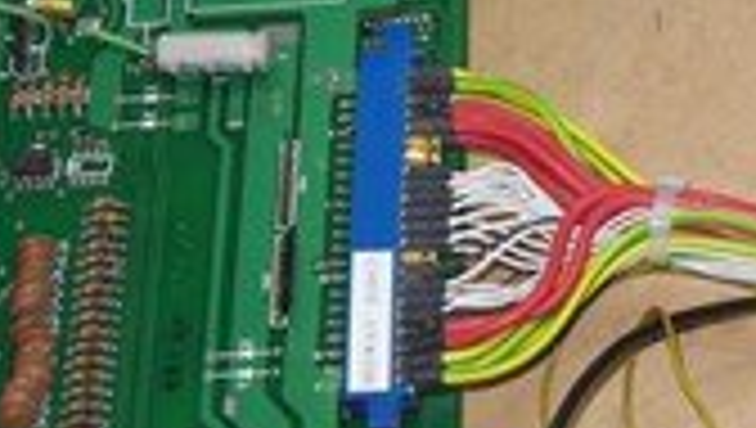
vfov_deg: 8.3
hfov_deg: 14.4
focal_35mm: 145
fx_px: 2910
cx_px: 855
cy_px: -113
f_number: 4
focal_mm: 8.9
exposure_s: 1/60
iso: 200
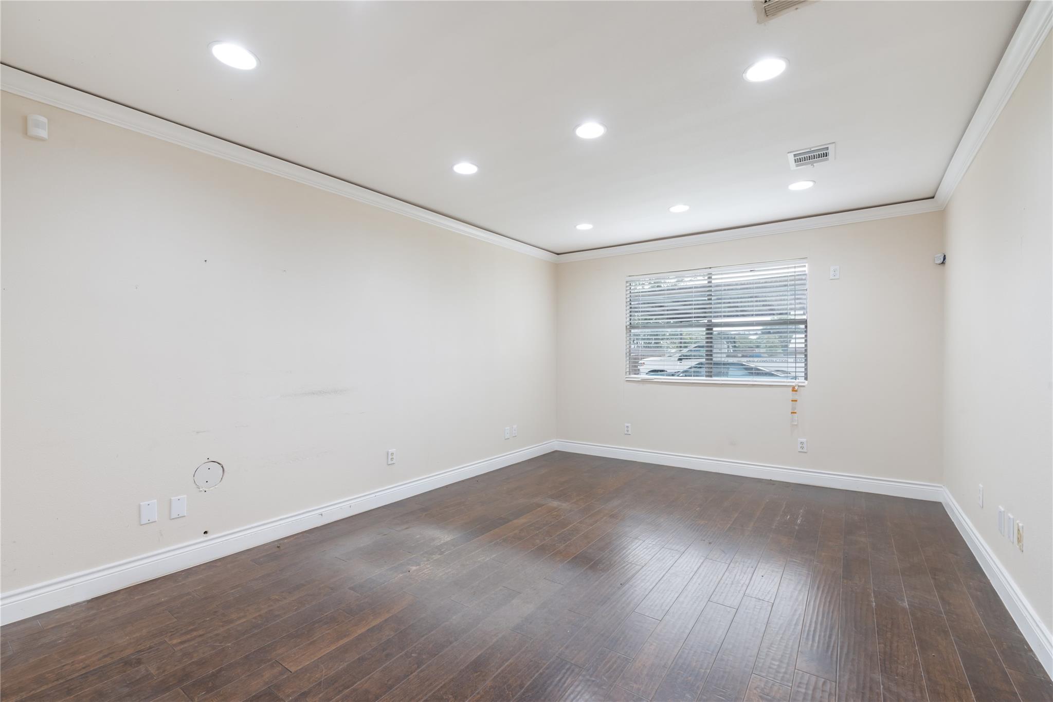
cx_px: 526
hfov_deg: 100.4
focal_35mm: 15
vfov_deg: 77.3
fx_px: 439
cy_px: 351
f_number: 8
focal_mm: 15
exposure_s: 1/6
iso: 400
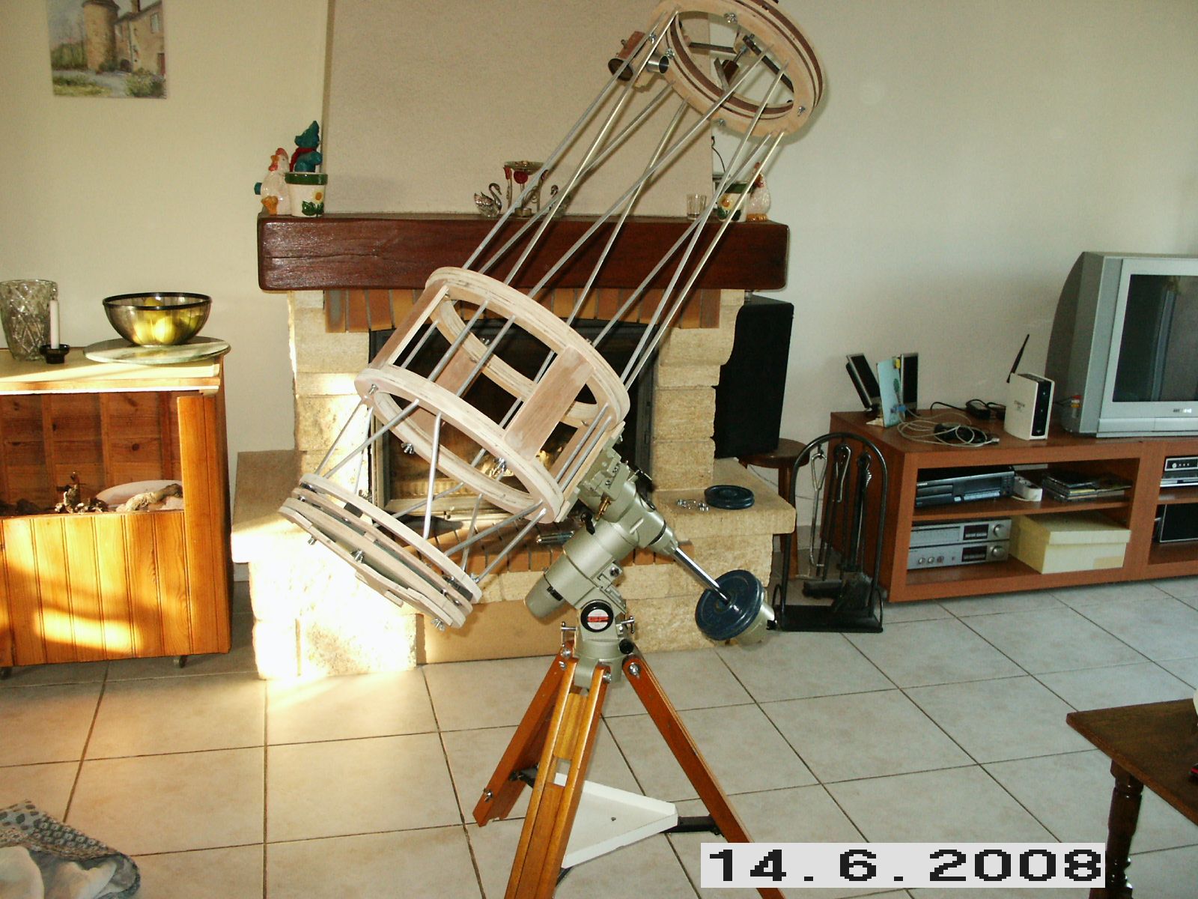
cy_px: 450
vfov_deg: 40.7
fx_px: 1211
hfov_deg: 52.6
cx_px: 599
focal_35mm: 35
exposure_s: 1/45
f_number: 3
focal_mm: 7.18
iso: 200
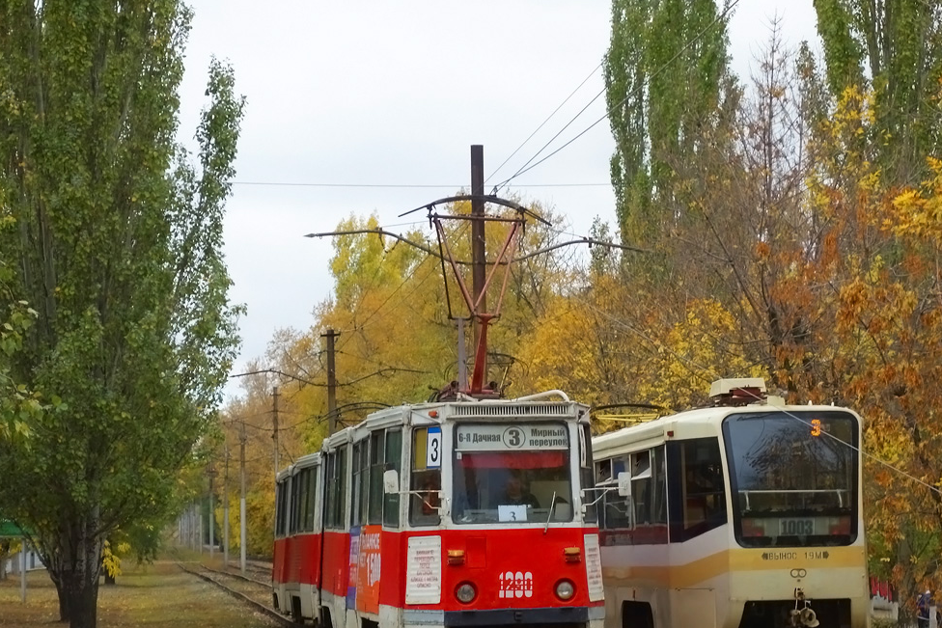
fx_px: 2381
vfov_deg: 15.0
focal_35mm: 91
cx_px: 573
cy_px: 384
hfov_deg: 22.3
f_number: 4
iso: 160
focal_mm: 27.54
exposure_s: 1/500
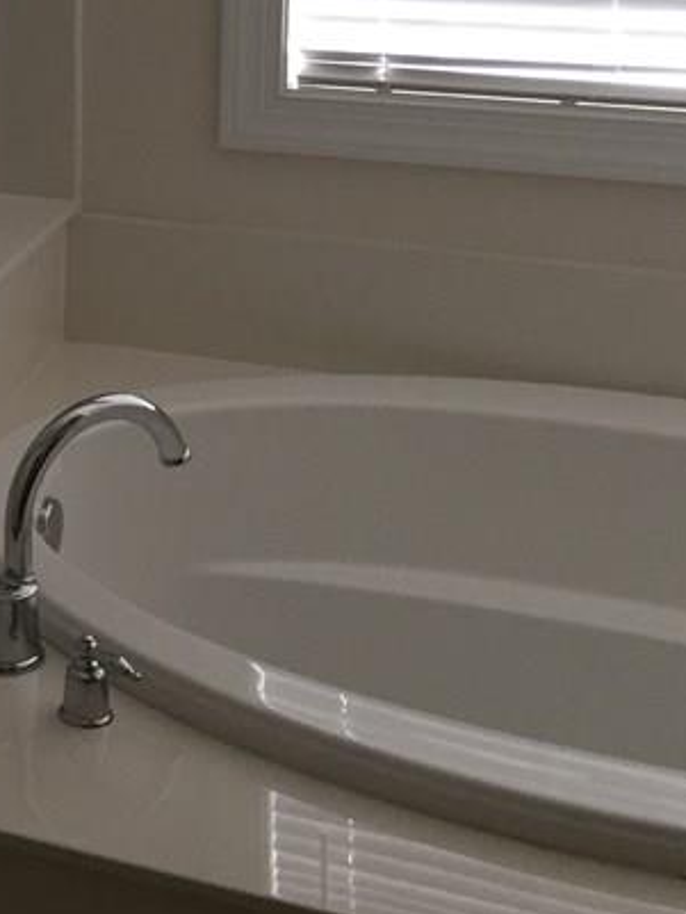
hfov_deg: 18.1
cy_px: 125
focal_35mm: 74
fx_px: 1954
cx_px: -283
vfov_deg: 25.6
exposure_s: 1/30
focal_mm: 4.15
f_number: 2.2
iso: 125
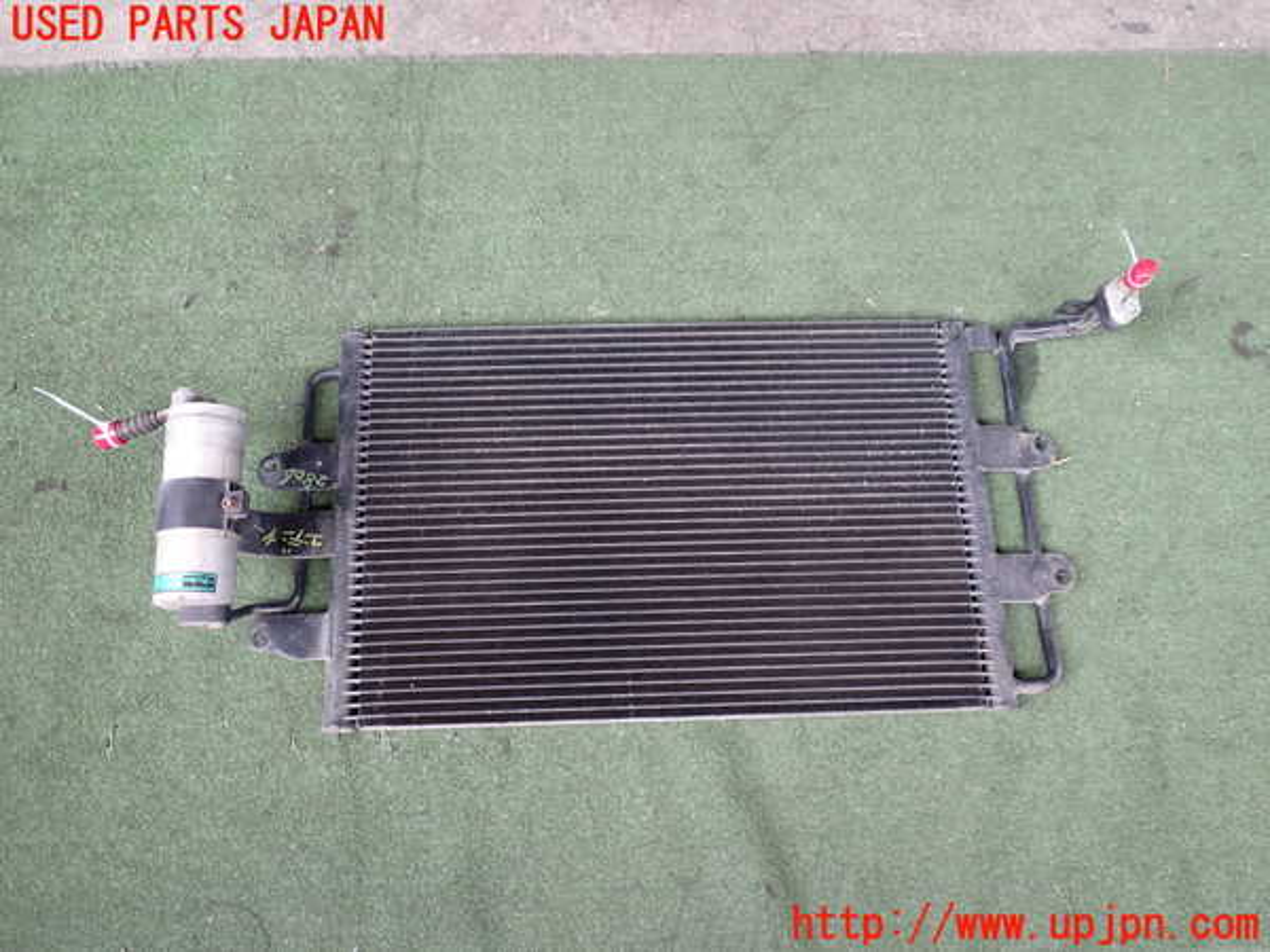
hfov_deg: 60.0
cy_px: 476
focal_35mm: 30
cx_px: 635
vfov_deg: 46.8
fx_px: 1101
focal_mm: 5.4
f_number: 2.3
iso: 200
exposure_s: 1/80
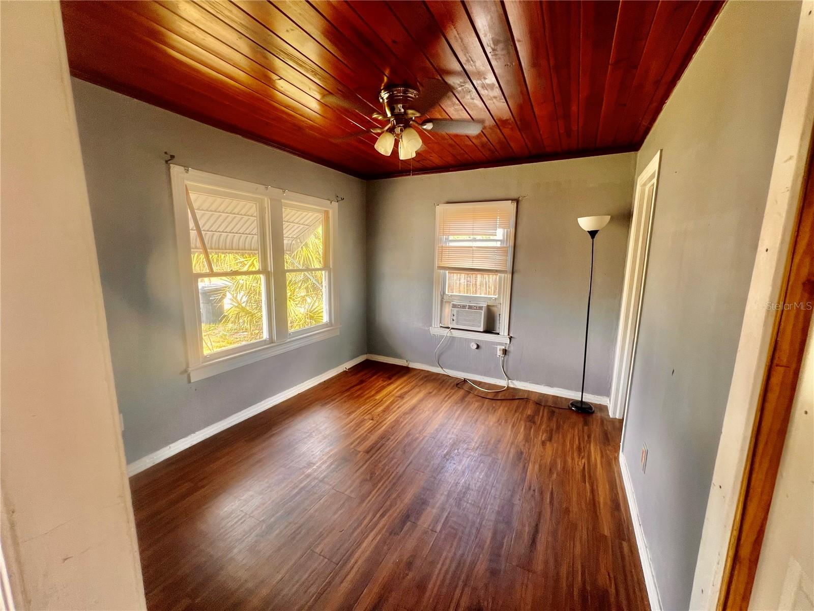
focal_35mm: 13
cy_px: 306
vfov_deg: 89.9
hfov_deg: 106.2
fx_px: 306
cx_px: 407
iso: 80
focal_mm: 1.57
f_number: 1.8
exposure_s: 1/30
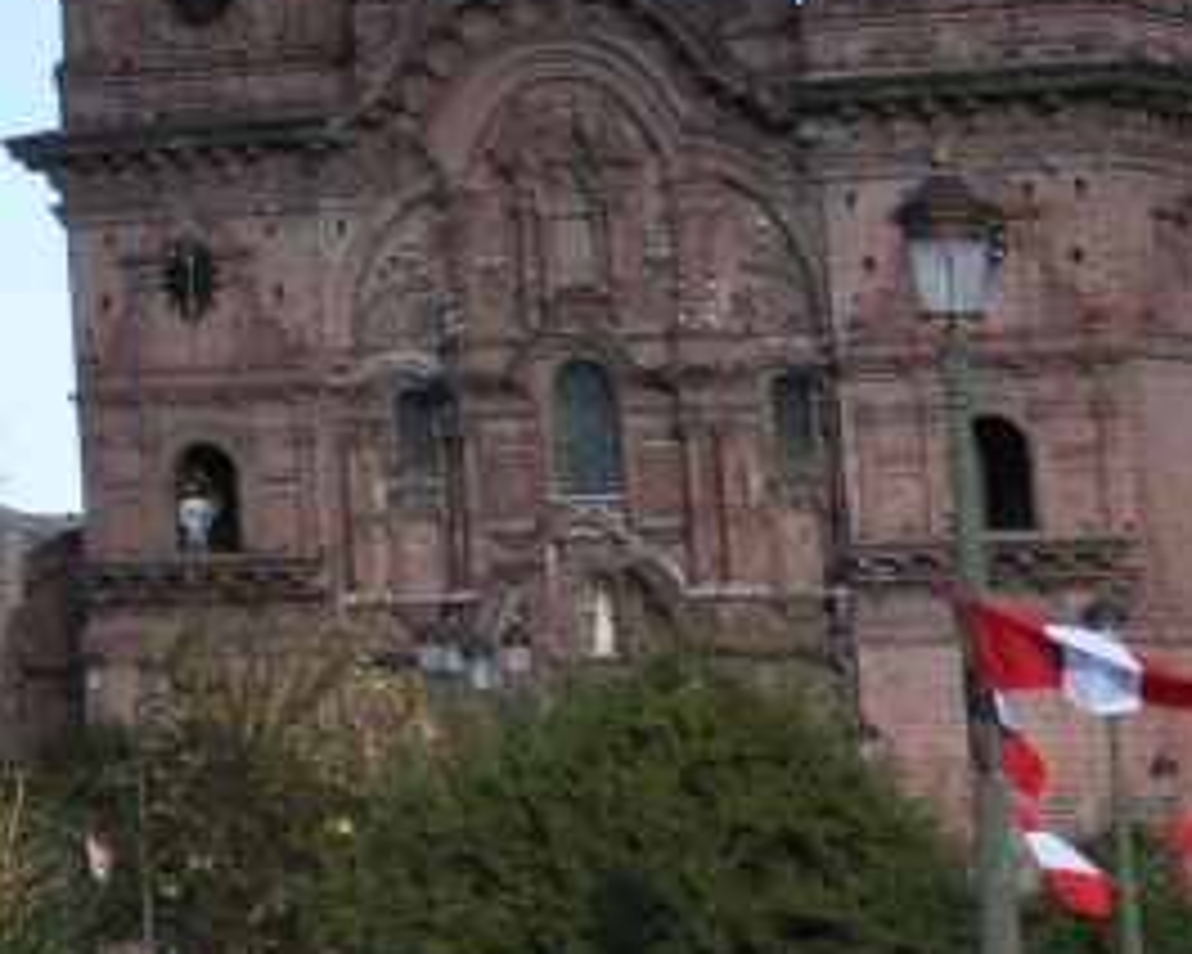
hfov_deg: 8.0
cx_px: -1664
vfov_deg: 6.6
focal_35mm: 224
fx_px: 7902
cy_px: -1112
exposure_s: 1/160
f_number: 13
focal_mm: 24
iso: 1000
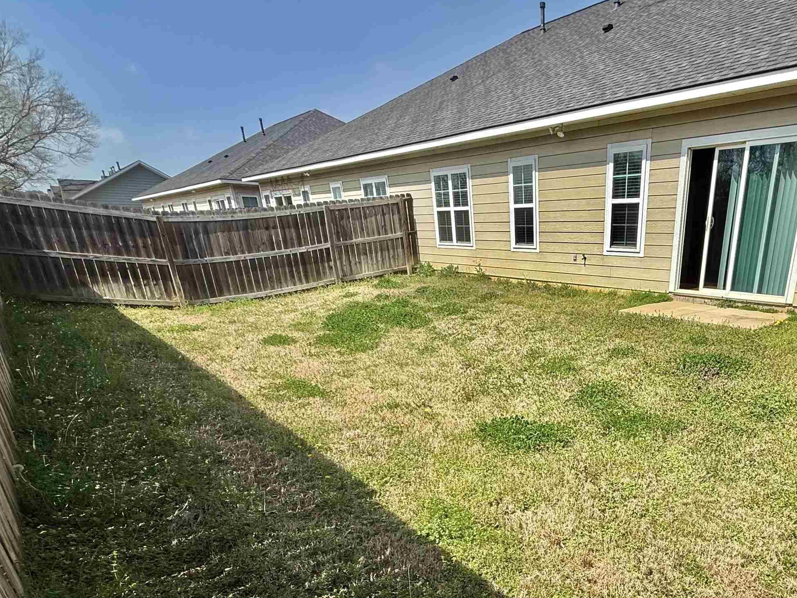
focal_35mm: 22
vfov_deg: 57.8
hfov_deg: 72.6
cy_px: 453
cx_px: 568
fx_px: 506
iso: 50
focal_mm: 2.22
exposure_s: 1/1745
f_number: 2.2
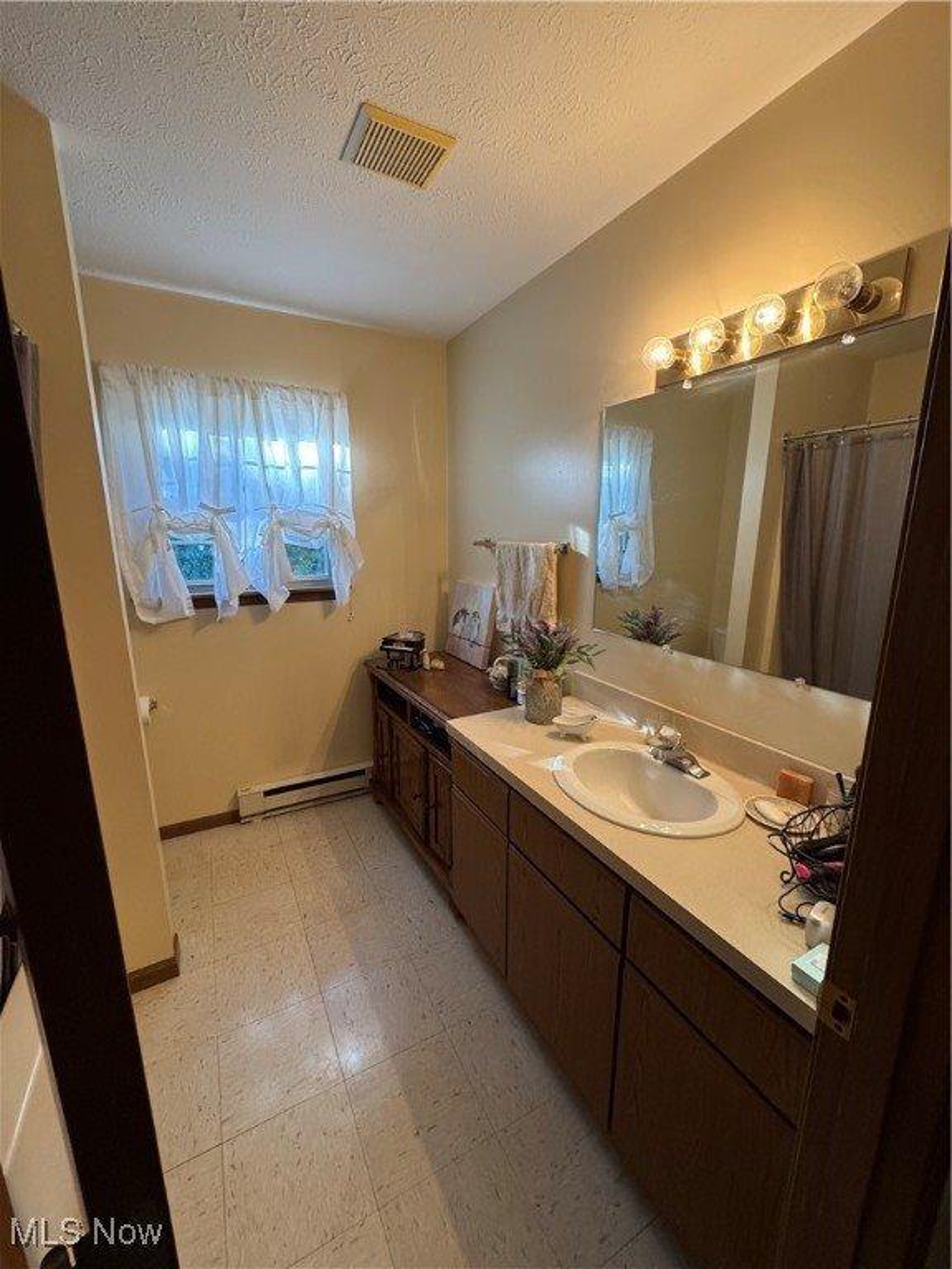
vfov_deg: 102.1
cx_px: 476
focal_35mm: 14
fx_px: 513
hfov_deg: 85.7
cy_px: 634
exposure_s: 1/120
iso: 320
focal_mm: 2.22
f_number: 2.2
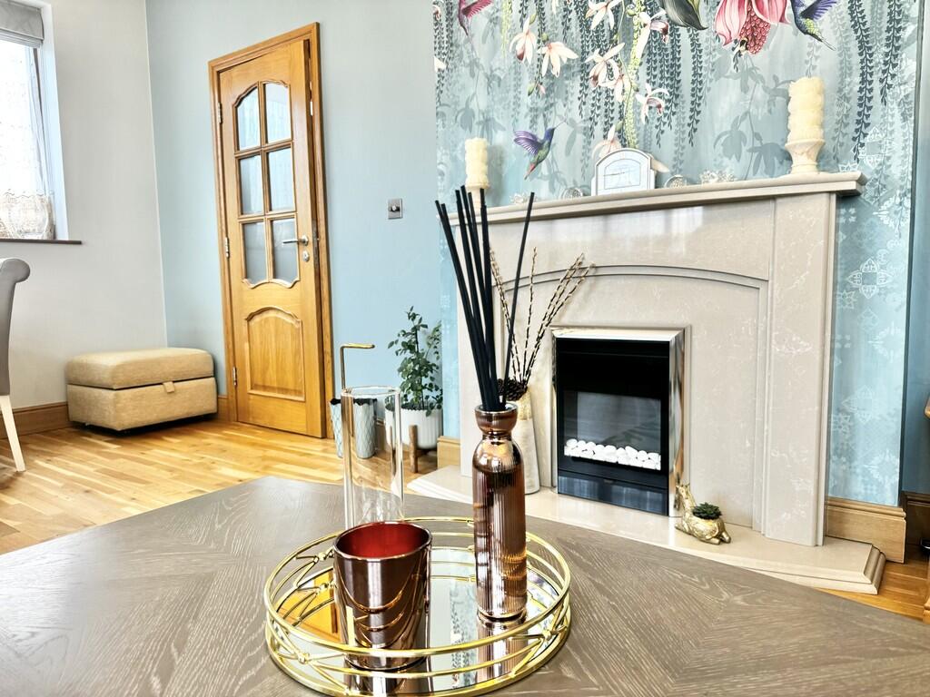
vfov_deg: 56.8
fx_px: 645
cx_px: 465
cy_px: 348
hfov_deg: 71.6
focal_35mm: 24
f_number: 1.78
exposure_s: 1/100
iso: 160
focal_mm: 6.76
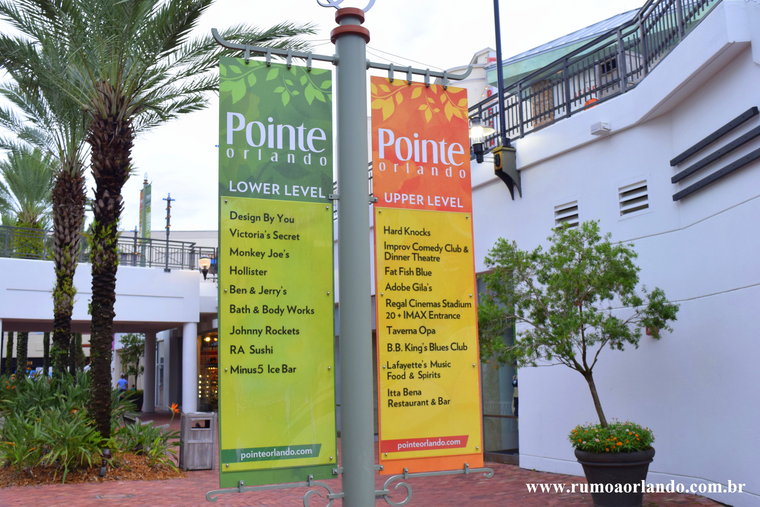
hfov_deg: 51.3
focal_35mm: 38
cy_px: 254
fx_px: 792
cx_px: 380
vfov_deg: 35.5
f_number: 7.1
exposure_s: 1/200
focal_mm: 25
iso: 800
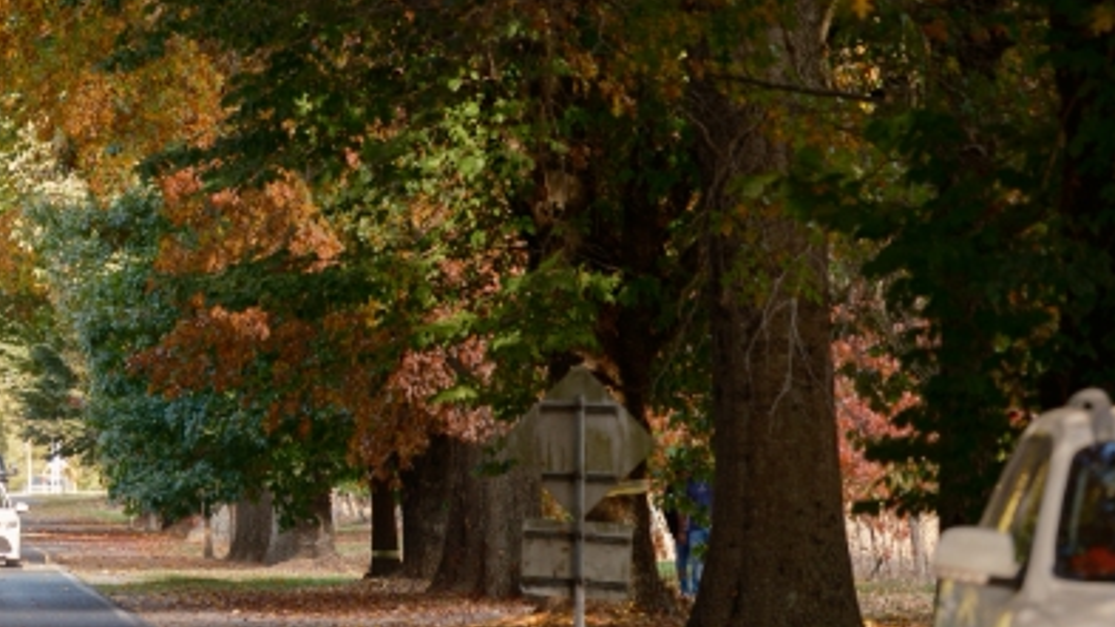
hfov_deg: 5.9
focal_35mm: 362
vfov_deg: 3.3
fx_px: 10702
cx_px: -322
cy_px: -976
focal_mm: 110
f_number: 2.8
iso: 250
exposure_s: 1/200
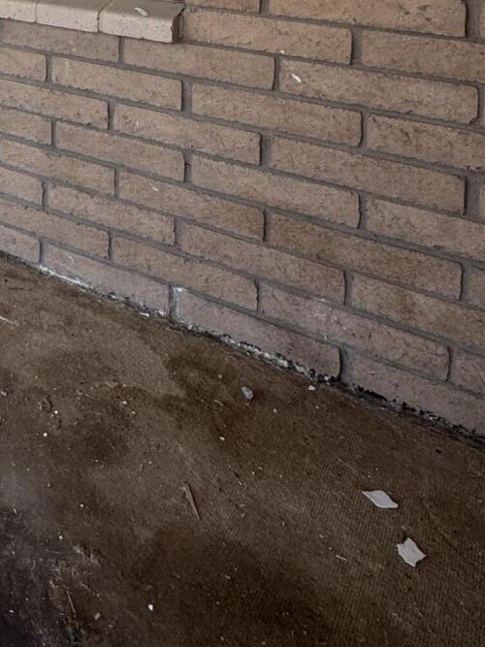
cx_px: -189
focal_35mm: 42
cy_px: -80
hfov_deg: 27.1
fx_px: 785
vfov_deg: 37.0
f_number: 2.2
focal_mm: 2.22
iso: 40
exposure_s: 1/203
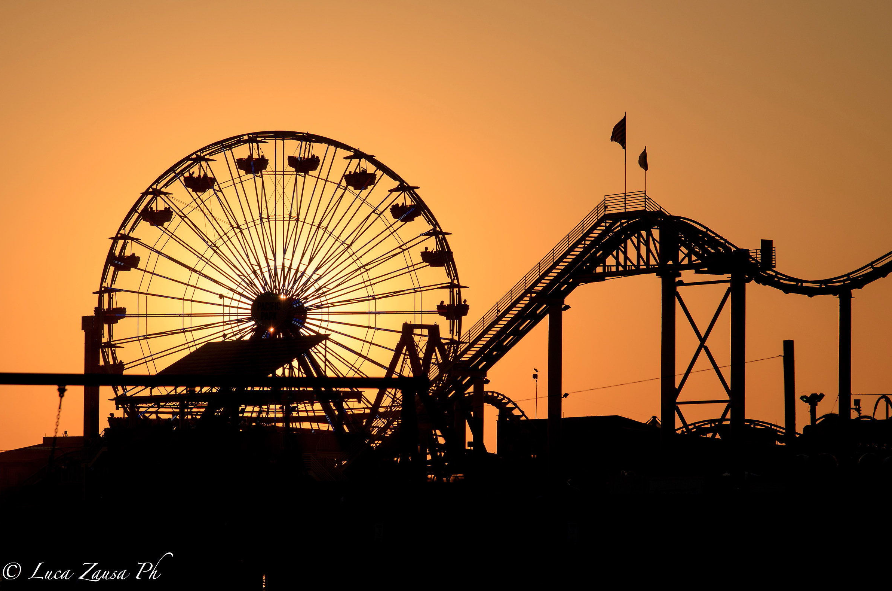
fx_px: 3919
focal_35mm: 159
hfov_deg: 13.0
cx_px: 447
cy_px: 295
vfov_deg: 8.6
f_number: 5.6
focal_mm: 105
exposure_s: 1/2000
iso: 100
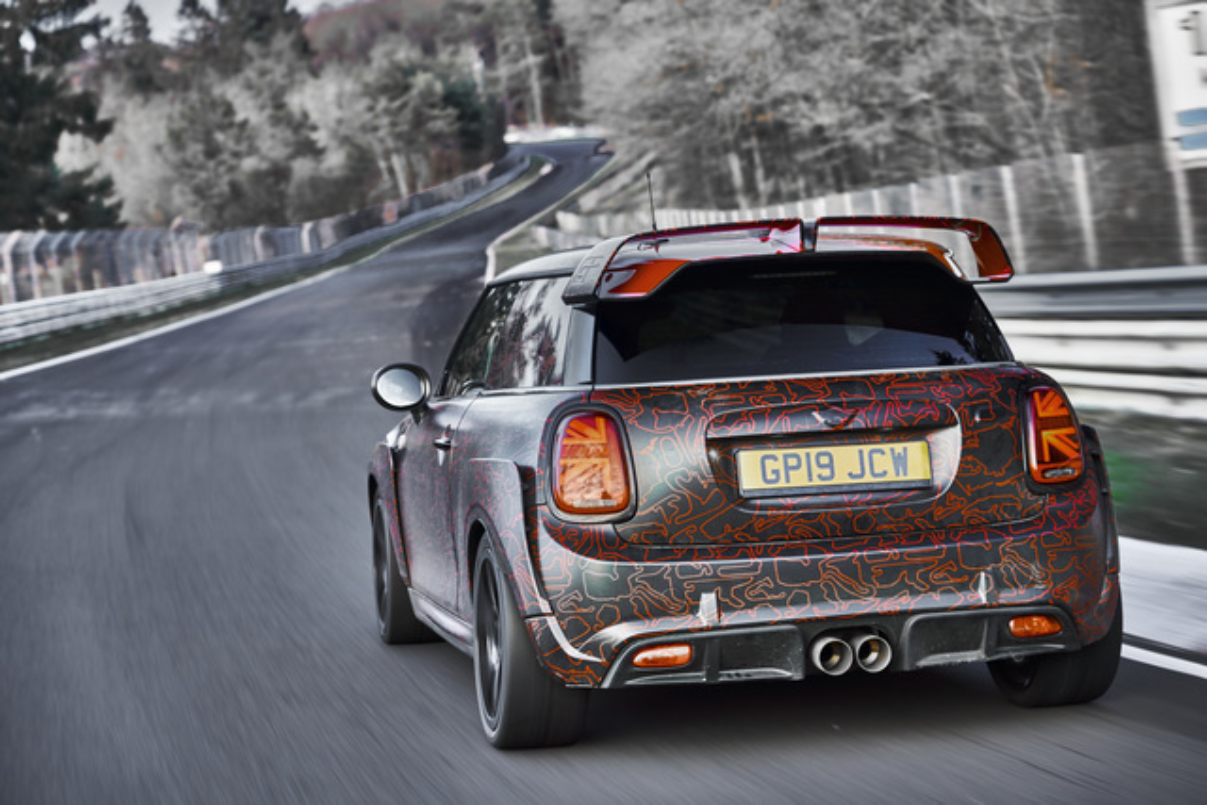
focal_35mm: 72
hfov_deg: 28.1
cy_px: 402
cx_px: 604
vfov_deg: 18.9
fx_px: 2414
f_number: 4
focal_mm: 72
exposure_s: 1/80
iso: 400
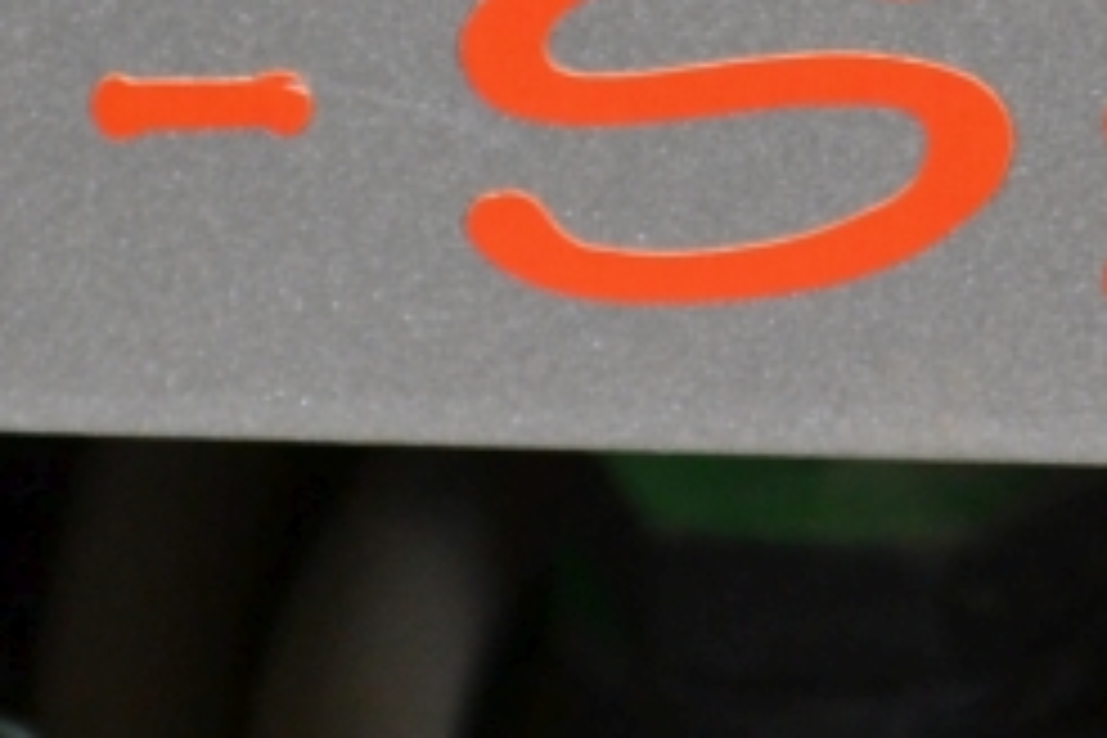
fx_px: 14390
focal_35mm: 468
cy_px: -623
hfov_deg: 4.4
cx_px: 1035
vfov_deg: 2.9
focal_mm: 48
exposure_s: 1/15
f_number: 5.6
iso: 450
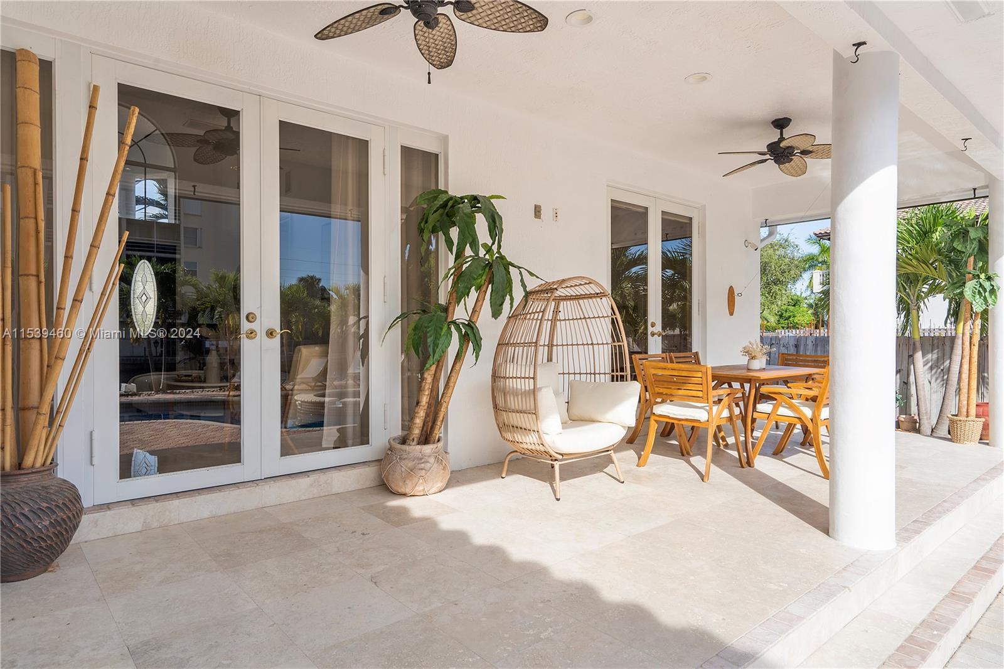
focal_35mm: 21
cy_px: 334
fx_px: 586
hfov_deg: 81.2
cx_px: 502
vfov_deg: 59.5
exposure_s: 1/80
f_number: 10
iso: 100
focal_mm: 21
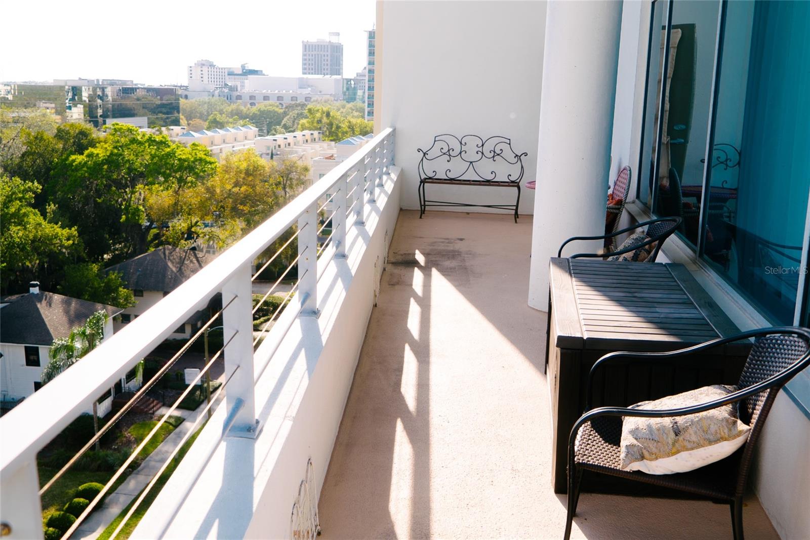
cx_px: 405
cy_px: 270
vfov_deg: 36.9
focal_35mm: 36
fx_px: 810
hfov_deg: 53.1
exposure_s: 1/800
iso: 200
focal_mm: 24
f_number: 4
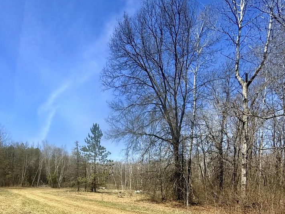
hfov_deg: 62.5
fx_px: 222
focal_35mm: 27
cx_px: 81
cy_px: 199
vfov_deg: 45.7
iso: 50
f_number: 2.2
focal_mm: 2.22
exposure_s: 1/1848
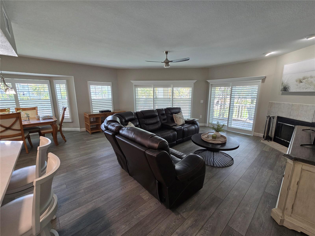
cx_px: 158
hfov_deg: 106.2
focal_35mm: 13
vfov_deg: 89.9
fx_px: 118
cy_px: 118
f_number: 2.2
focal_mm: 2.2
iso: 100
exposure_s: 1/60
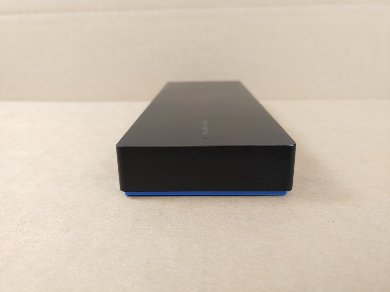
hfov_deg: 67.3
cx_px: 195
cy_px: 146
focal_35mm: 26
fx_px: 293
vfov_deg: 53.1
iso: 50
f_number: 1.8
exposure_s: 1/60
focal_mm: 4.36
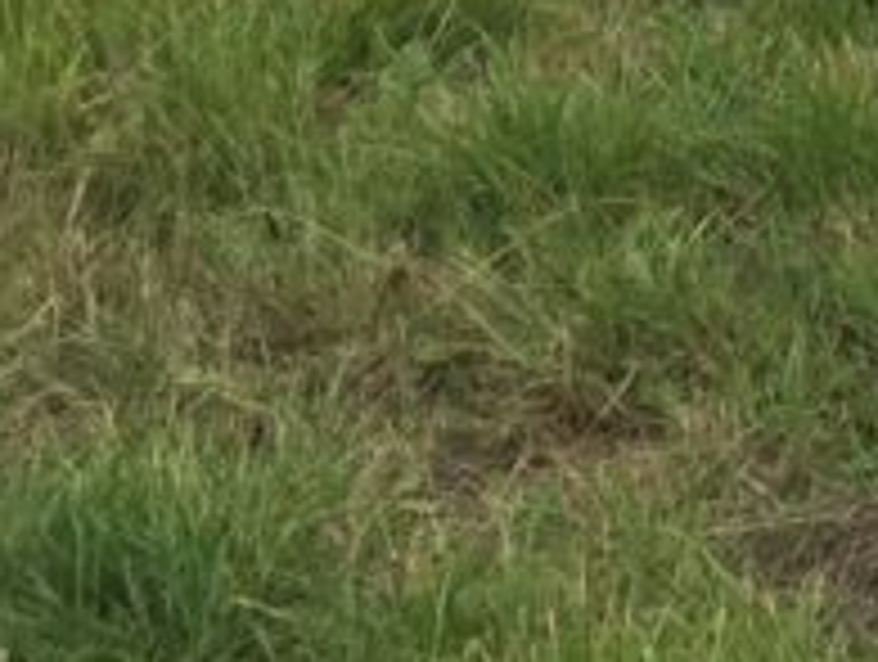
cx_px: 2004
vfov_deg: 8.7
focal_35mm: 152
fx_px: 3862
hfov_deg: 11.2
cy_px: -1049
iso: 32
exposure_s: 1/942
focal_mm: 4.15
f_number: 2.2
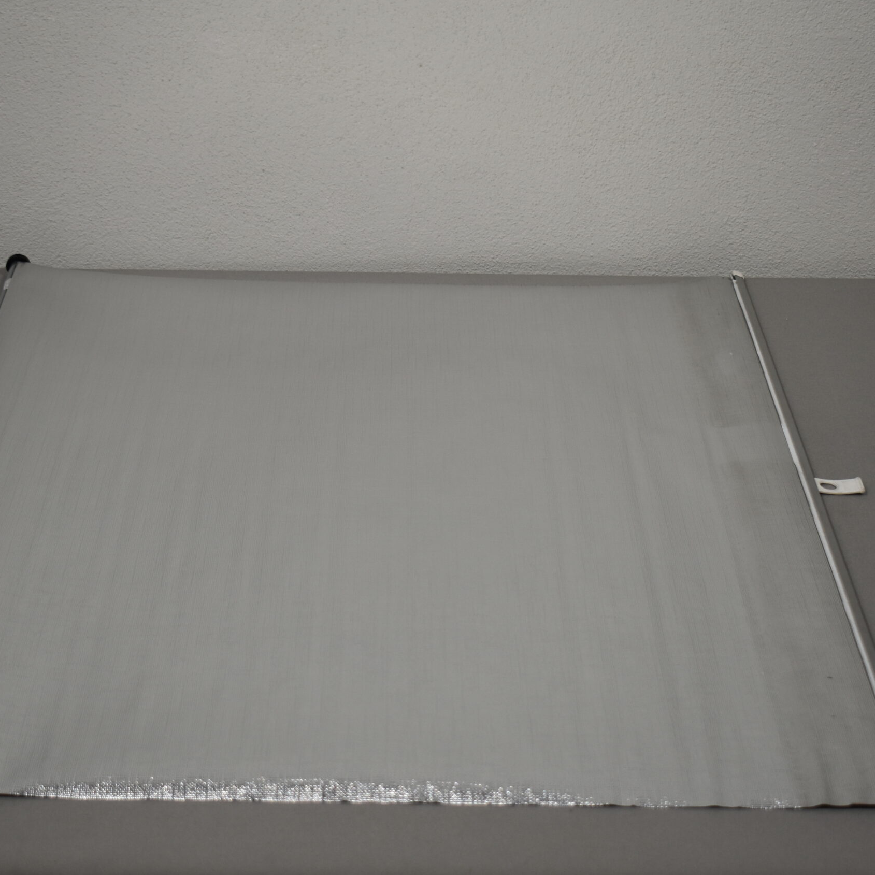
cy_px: 435
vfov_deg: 25.5
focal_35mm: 68
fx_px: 1934
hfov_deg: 25.5
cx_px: 386
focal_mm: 35
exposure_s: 1/250
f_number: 4.8
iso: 400
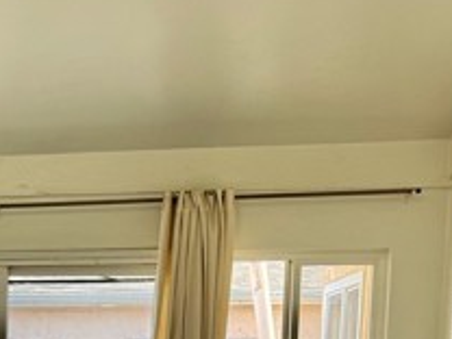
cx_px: -72
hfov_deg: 24.2
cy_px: 491
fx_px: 966
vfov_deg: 18.0
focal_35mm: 74
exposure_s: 1/127
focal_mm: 6.76
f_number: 1.78
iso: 80
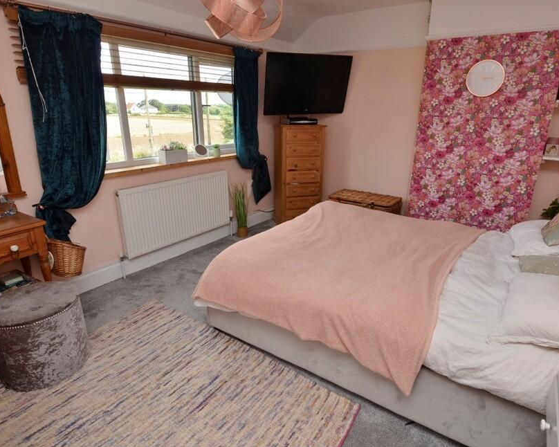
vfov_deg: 69.2
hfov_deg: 81.5
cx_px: 292
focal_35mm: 20
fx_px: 324
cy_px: 218
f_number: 5.6
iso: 200
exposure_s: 1/125
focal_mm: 11
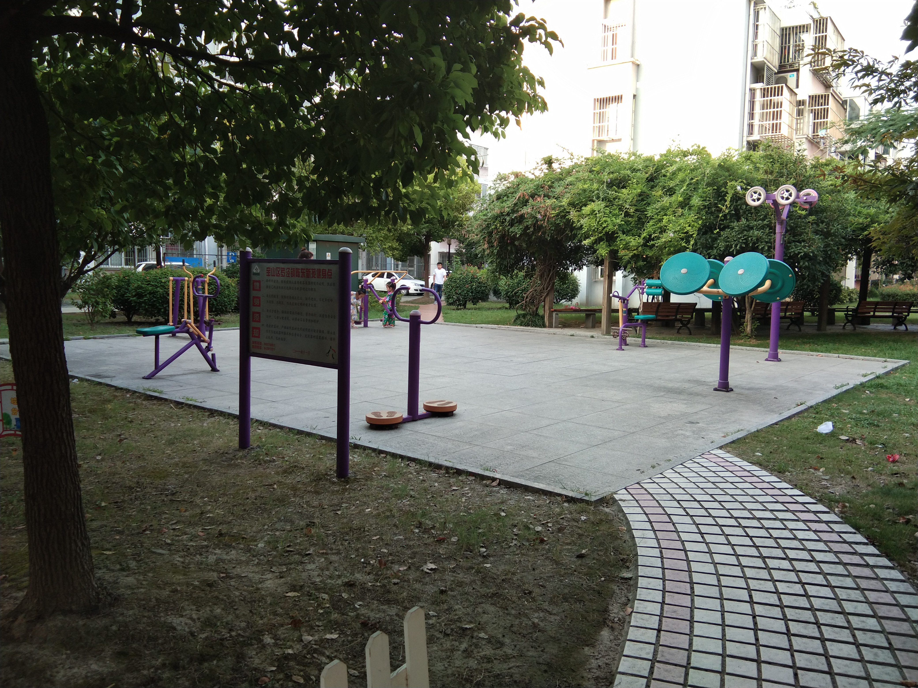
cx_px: 459
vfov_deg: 45.4
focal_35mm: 31
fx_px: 822
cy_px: 344
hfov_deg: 58.4
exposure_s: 1/100
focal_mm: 3.69
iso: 100
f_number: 2.2
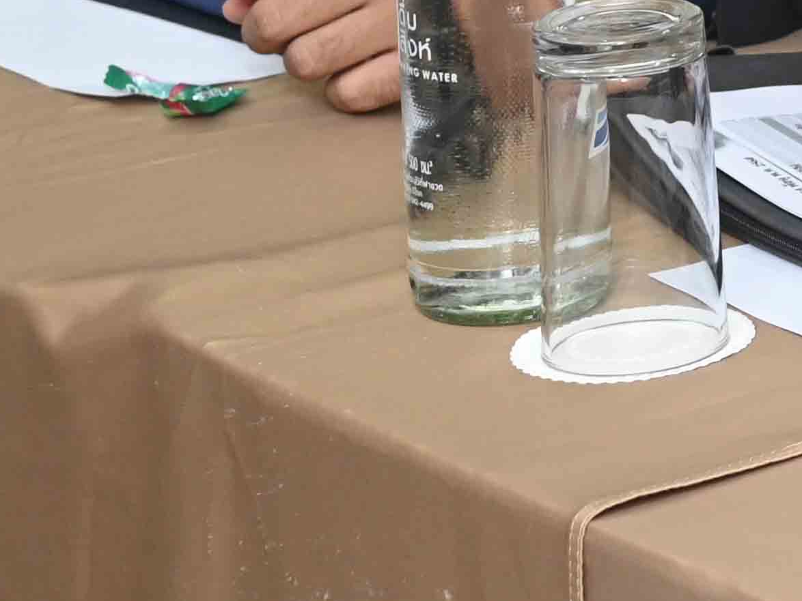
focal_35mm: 287
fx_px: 6651
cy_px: -583
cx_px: 1907
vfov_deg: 5.1
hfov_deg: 6.6
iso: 2500
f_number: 5.6
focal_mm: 58
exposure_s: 1/200
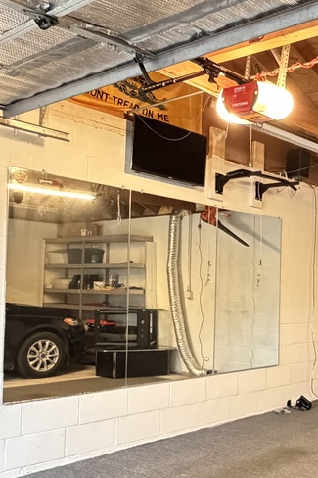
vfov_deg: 45.2
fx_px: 570
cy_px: 286
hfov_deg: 28.6
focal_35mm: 43
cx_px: 339
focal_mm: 2.22
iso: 1250
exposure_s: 1/60
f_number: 2.2
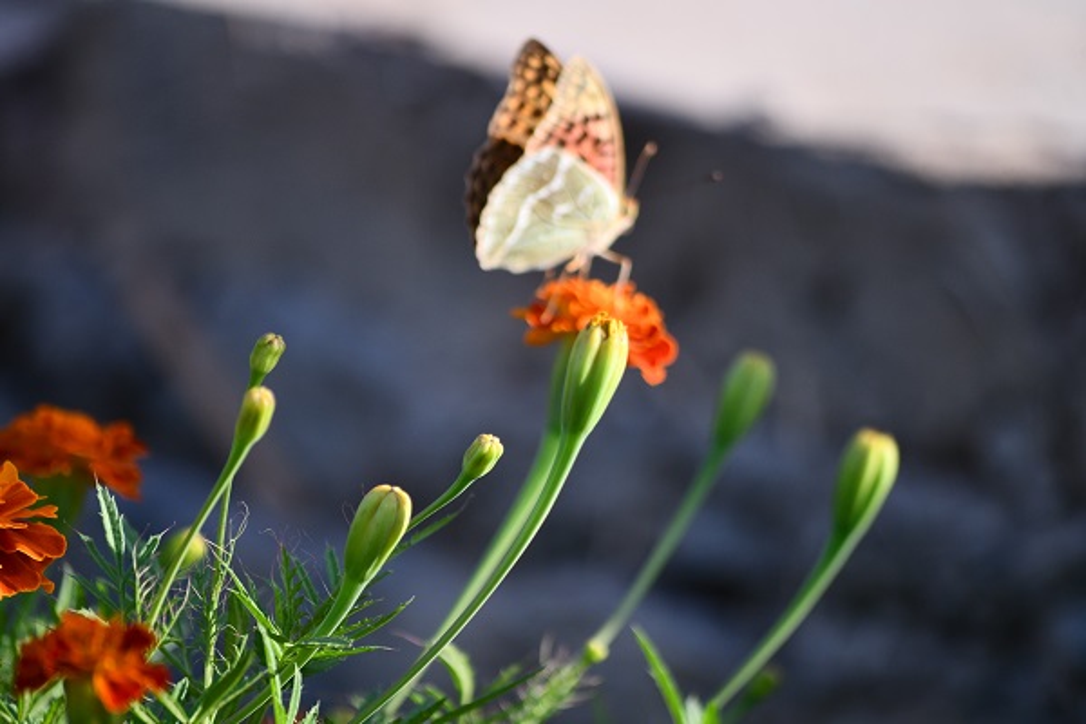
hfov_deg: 6.9
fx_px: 9049
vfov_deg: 4.6
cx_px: 543
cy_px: 362
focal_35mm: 300
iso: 400
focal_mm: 200
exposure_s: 1/500
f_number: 5.6
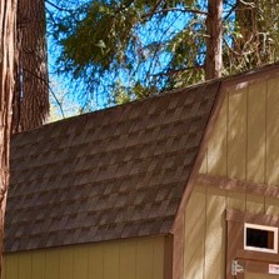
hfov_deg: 14.2
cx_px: 209
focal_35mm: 122
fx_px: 1112
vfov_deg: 14.0
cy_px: 294
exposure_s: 1/499
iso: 100
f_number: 1.78
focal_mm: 6.76
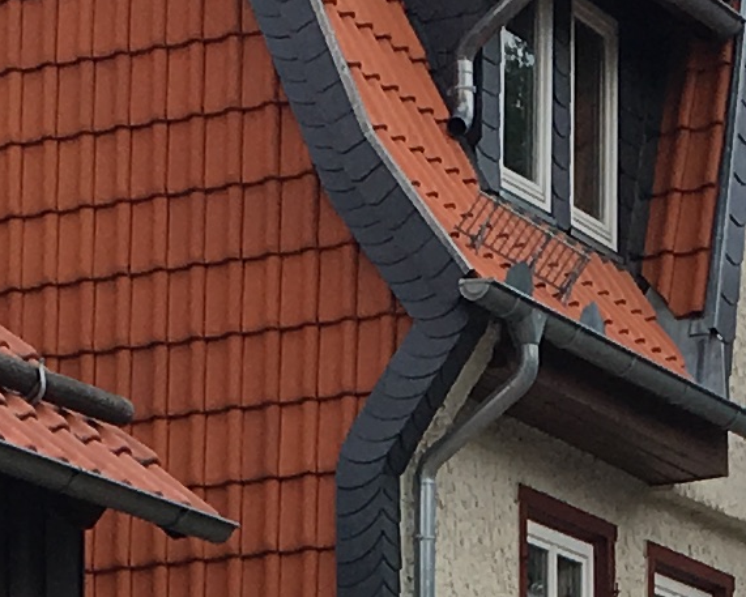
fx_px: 4416
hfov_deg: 9.6
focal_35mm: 200
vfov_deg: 7.2
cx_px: 204
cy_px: 1513
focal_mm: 4.15
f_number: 2.2
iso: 25
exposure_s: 1/1202
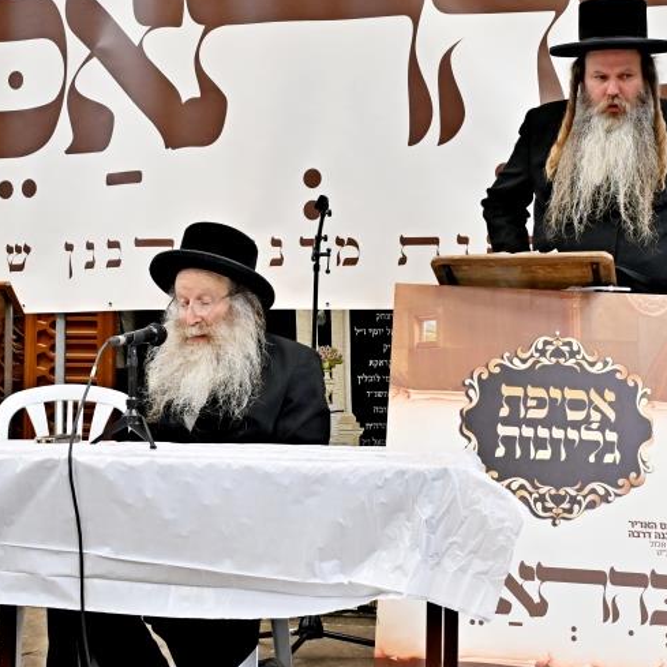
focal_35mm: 64
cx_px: 277
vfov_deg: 26.7
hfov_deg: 26.8
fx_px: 1395
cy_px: 218
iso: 640
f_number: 4
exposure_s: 1/160
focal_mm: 24
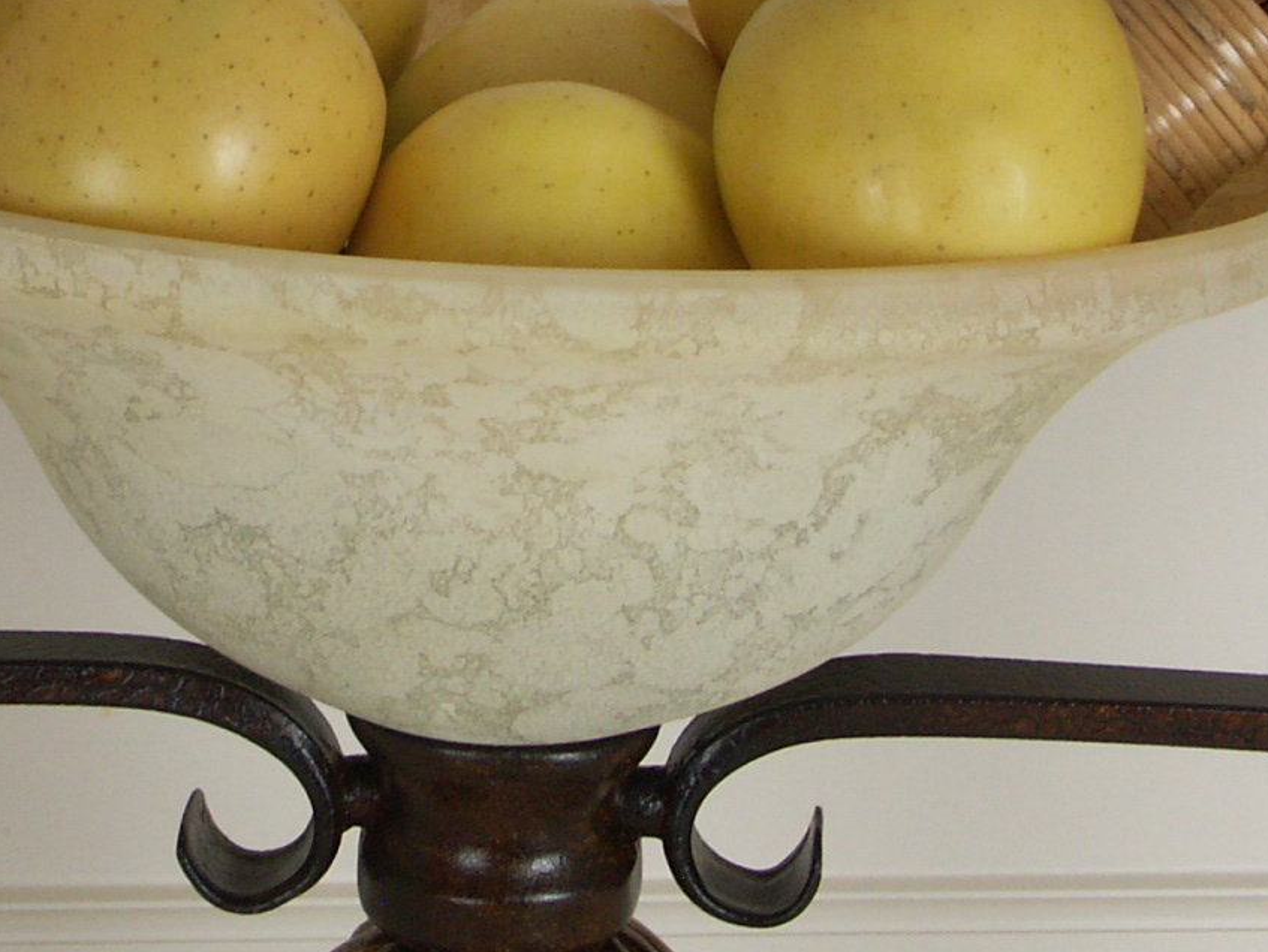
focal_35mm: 108
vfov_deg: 13.6
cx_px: 521
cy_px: 133
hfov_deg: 18.2
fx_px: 3958
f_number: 5
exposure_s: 1/30
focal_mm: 11.31
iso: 100
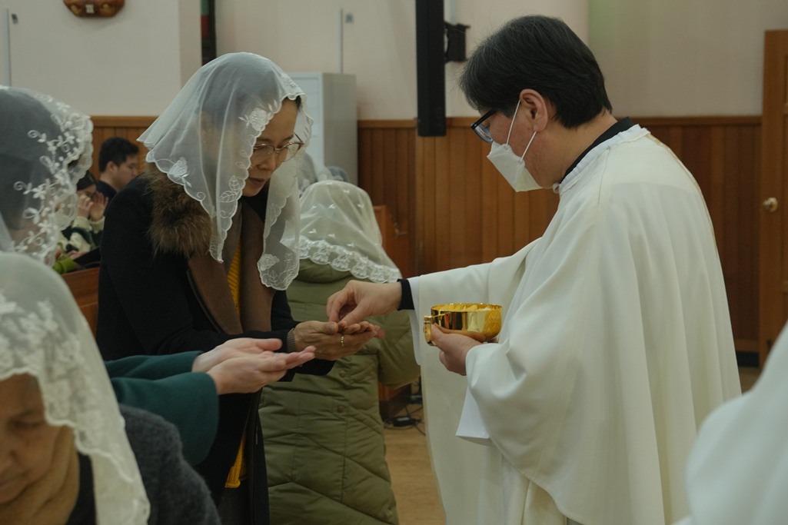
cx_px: 394
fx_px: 1674
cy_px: 262
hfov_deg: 26.5
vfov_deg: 17.8
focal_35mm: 76
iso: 1250
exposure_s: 1/80
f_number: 6.3
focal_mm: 51
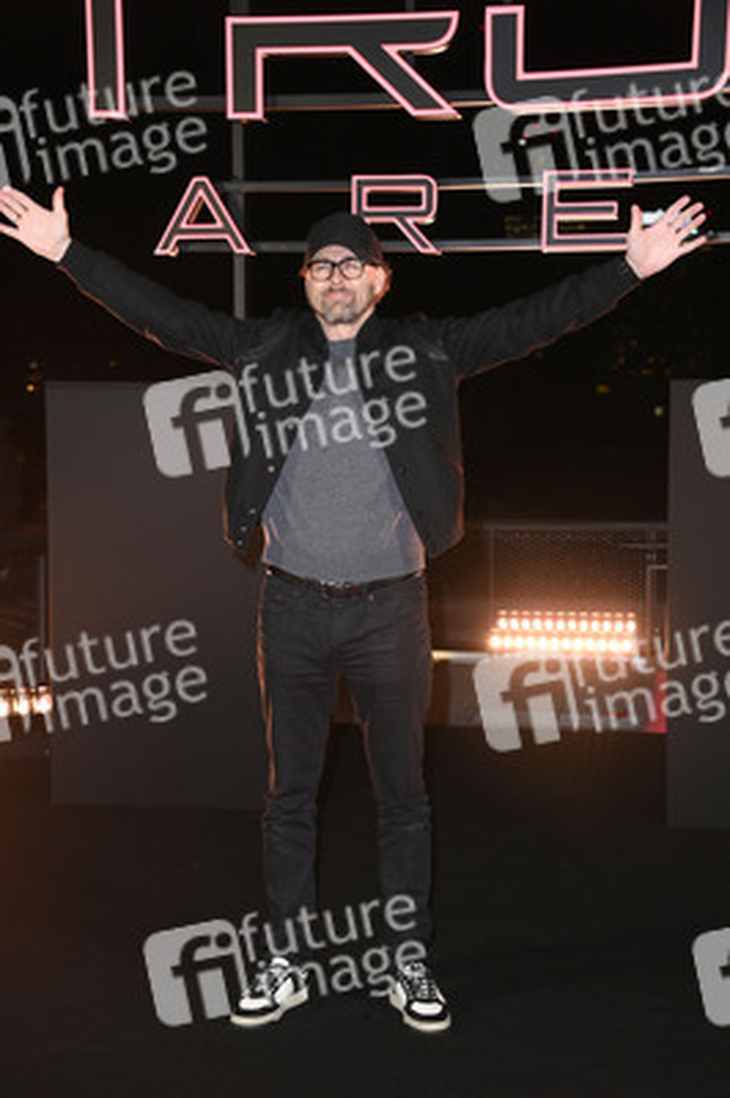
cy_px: 549
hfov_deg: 20.9
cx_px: 365
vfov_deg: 31.0
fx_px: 1980
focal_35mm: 65
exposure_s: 1/80
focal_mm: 65
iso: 1000
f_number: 5.6
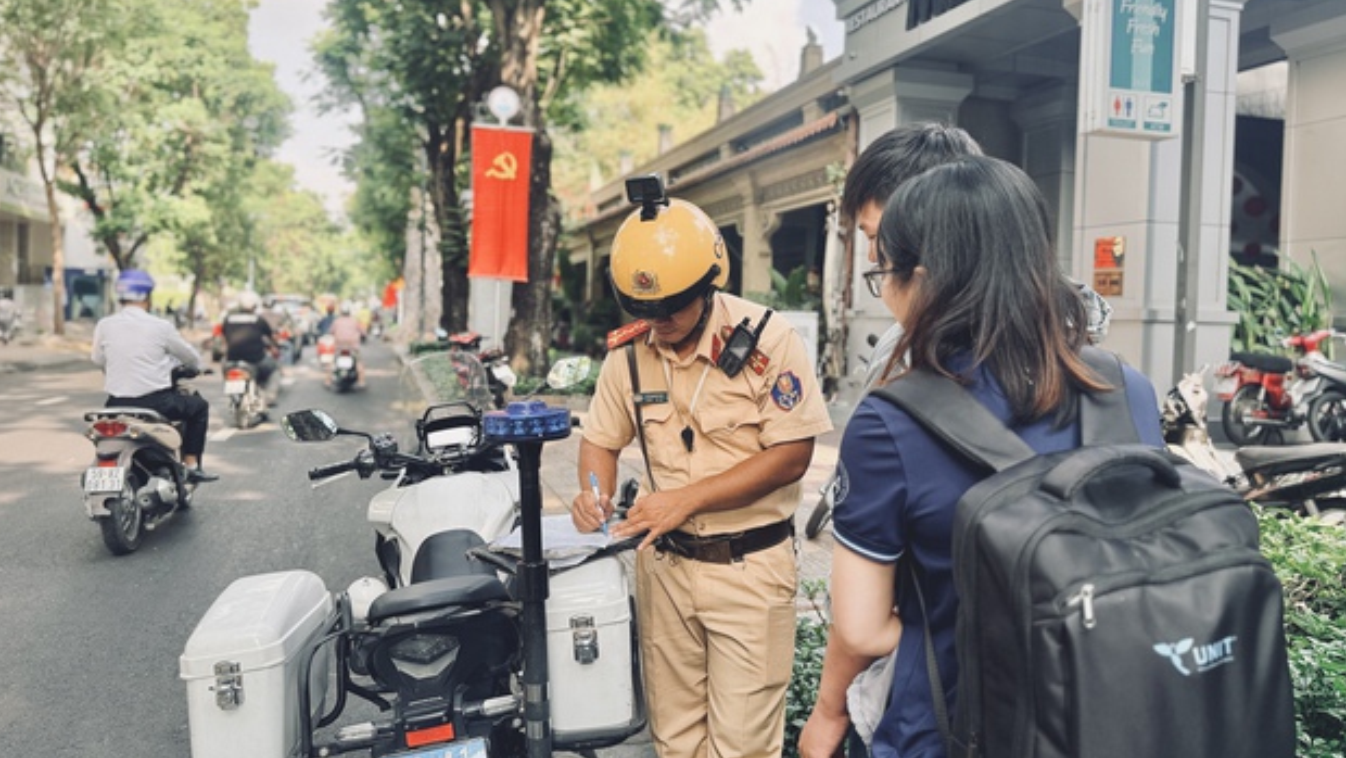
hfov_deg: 69.8
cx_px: 660
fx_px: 964
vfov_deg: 42.9
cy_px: 350
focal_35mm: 27
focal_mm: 6.76
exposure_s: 1/504
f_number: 1.78
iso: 100
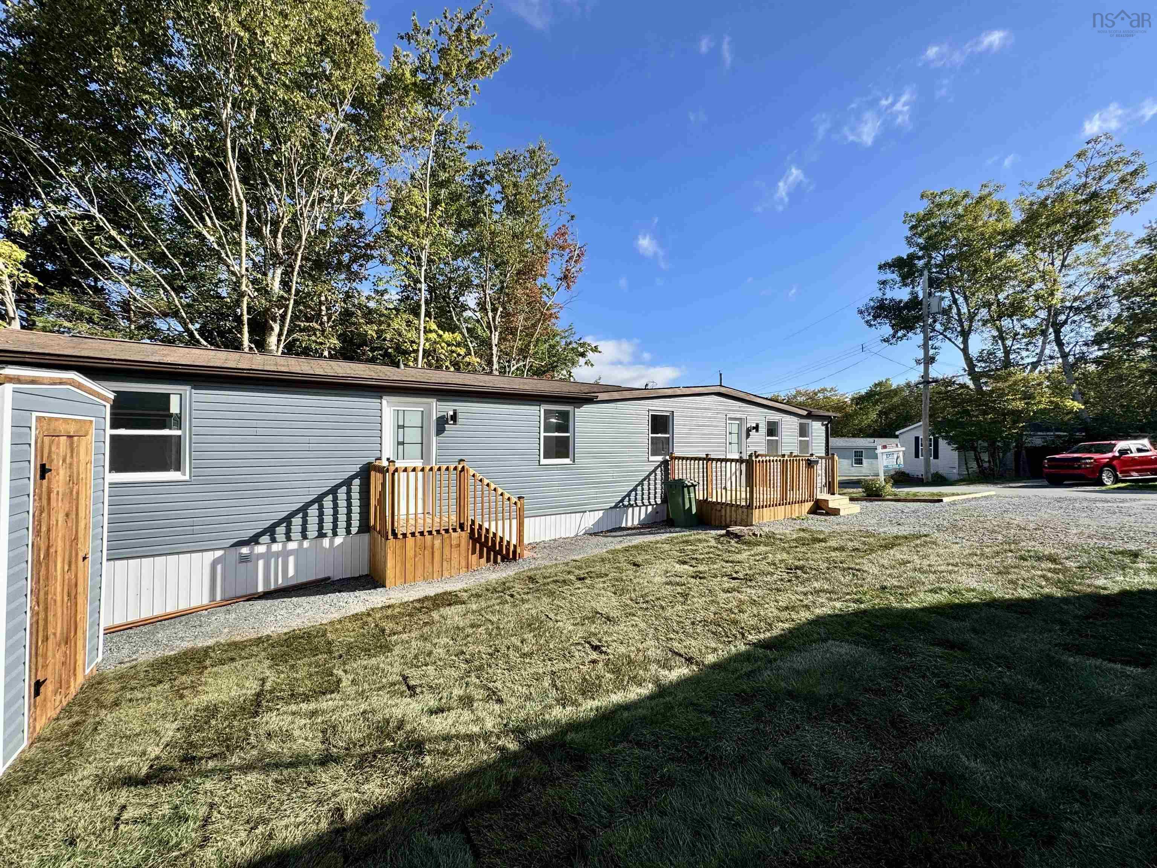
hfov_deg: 102.1
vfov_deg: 85.7
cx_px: 578
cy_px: 434
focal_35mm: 14
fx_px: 468
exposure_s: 1/2028
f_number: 2.2
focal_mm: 2.22
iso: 50
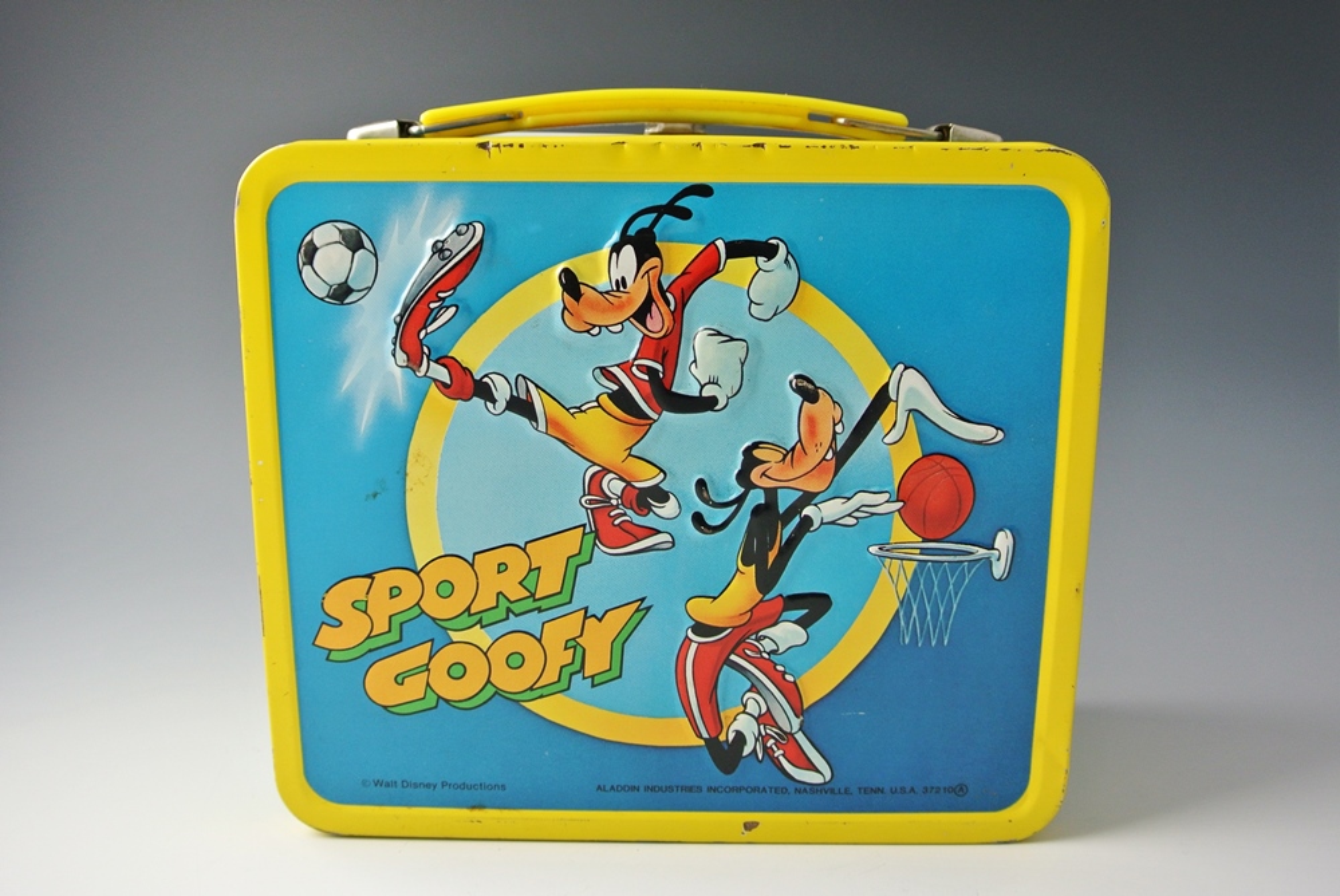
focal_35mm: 32
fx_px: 1192
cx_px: 670
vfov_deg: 41.2
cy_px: 448
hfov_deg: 58.7
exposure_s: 1/60
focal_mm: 12.2
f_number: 3.8
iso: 400
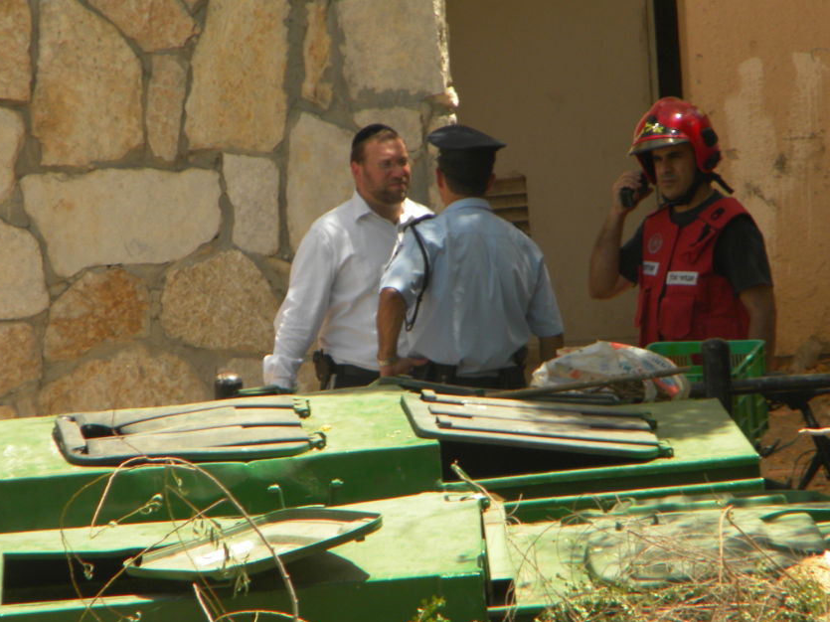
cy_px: 310
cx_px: 369
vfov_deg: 2.9
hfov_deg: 3.9
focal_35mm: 508
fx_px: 12179
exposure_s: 1/285
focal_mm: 75
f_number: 5.4
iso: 80
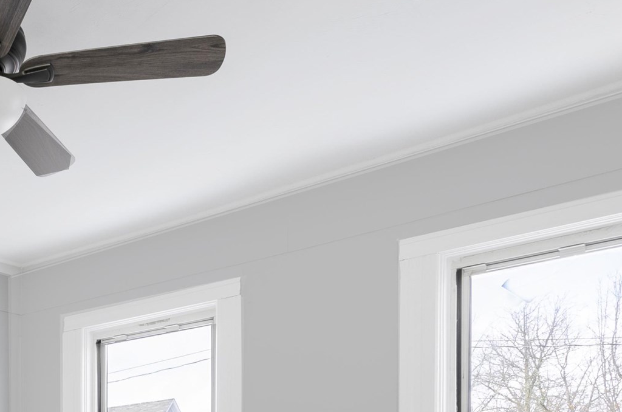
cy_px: 524
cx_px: -95
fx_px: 776
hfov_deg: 35.8
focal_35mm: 45
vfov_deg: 25.8
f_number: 10
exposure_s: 1/30
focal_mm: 10
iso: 100
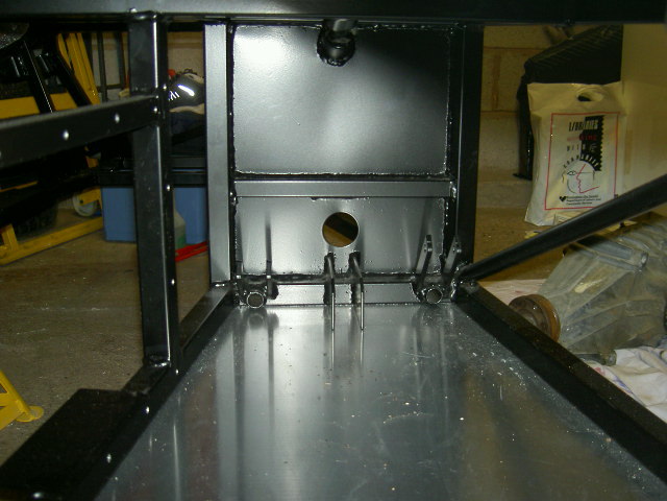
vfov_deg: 36.8
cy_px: 250
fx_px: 751
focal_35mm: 39
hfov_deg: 47.9
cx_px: 334
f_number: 2.8
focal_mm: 8
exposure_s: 1/59.5
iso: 100
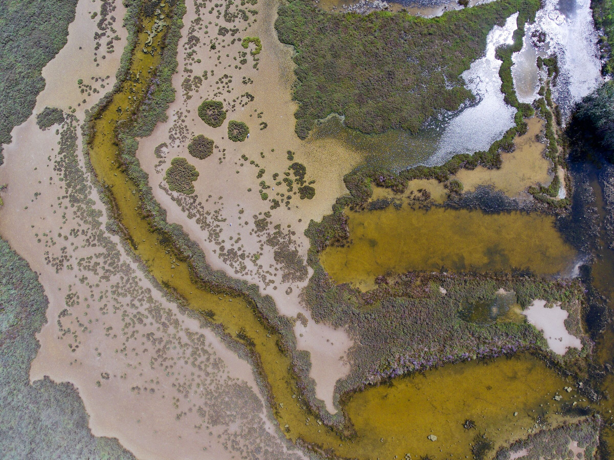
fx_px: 355
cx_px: 307
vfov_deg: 66.0
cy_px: 230
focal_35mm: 20
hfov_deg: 81.8
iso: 100
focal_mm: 3.61
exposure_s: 1/1287
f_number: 2.8
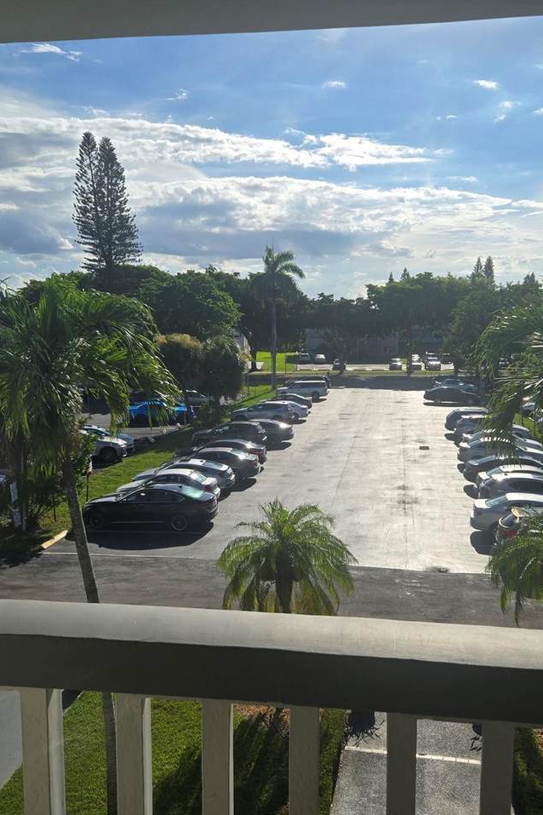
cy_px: 408
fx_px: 724
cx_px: 315
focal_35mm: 32
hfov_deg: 41.0
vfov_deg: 58.7
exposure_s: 1/3559
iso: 25
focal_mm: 5.4
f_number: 1.8
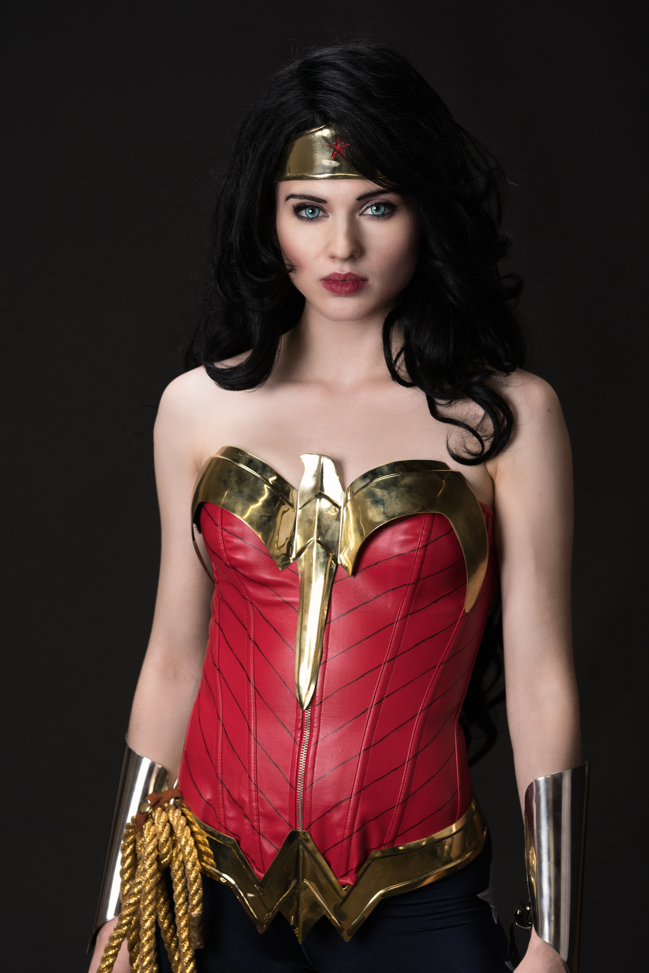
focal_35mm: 135
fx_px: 3649
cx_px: 324
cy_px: 486
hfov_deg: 10.2
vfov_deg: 15.2
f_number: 5.6
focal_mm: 135
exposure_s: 1/160
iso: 500
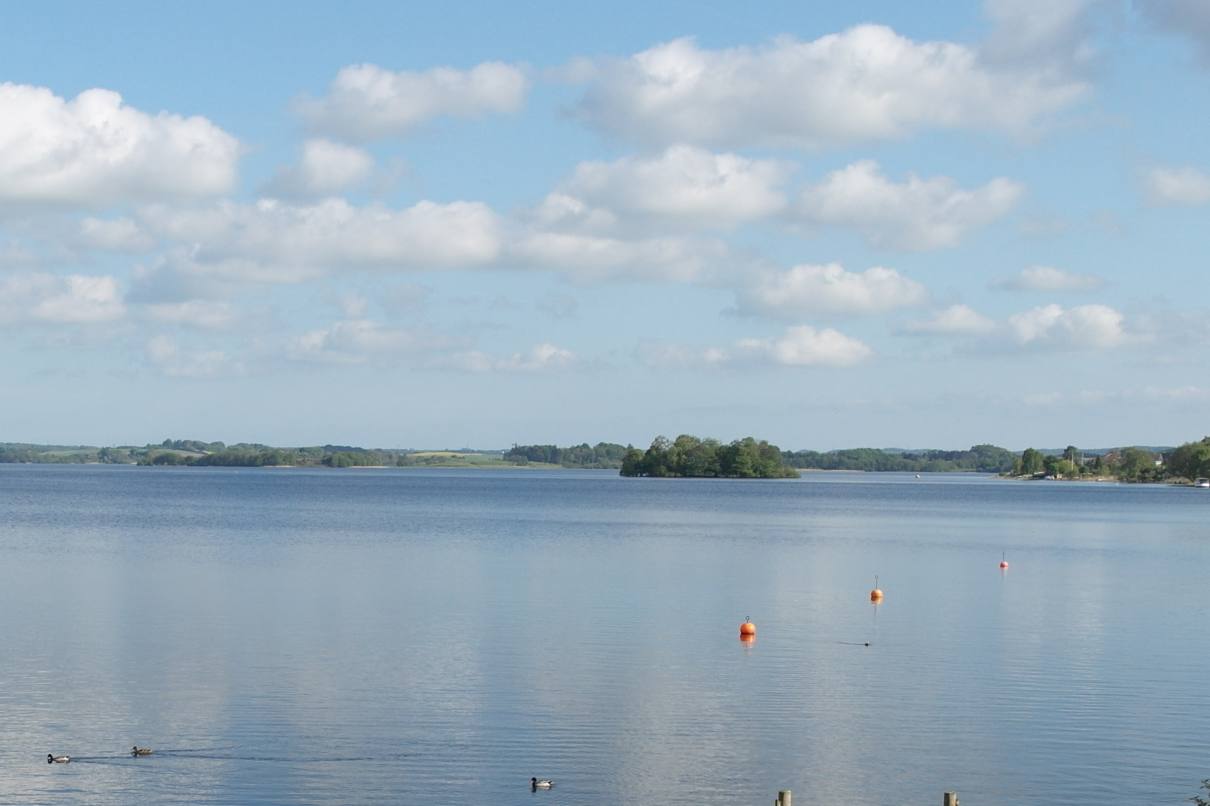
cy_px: 729
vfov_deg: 19.6
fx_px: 2285
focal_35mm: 68
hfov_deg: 28.6
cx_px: 147
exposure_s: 1/320
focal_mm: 20
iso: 100
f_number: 6.3
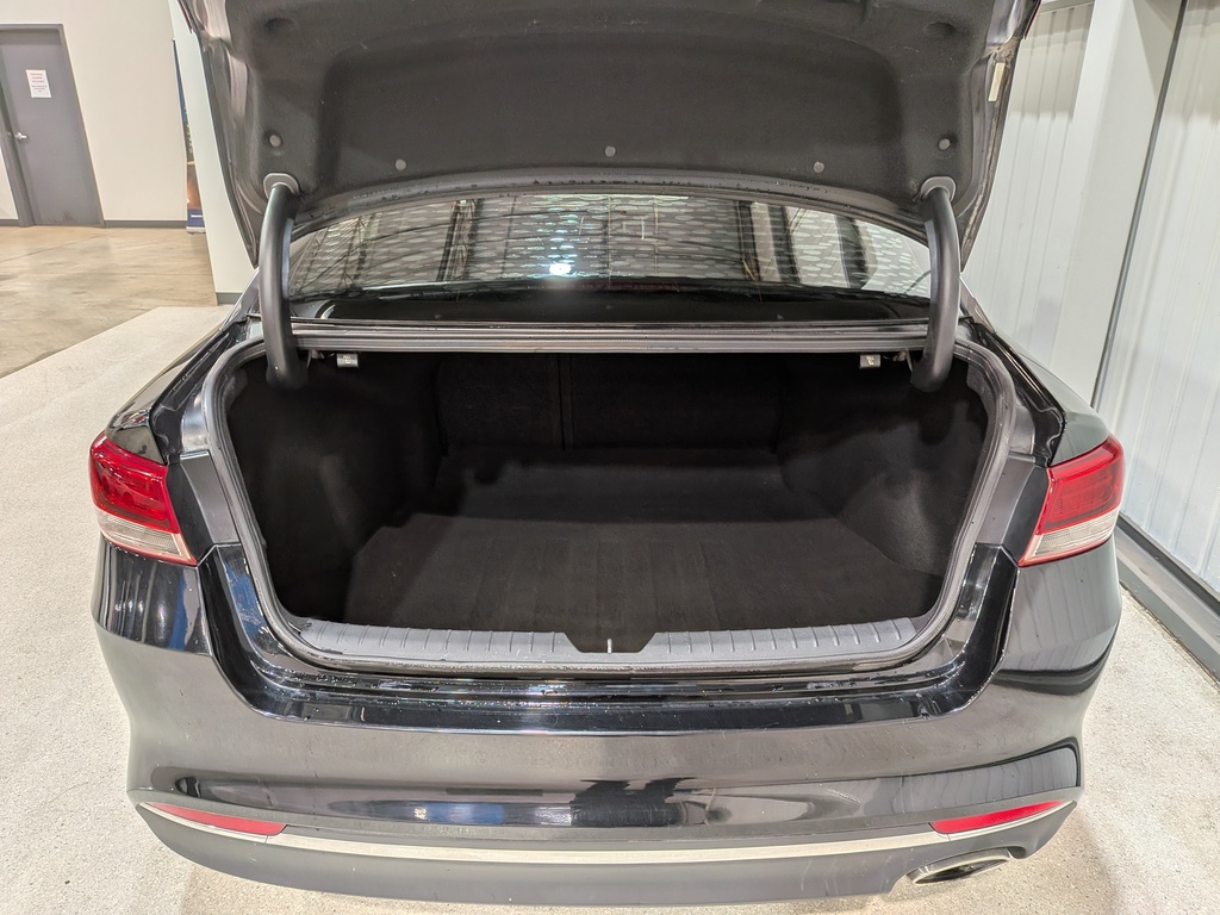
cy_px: 458
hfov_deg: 71.6
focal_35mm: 24
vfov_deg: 56.8
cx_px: 610
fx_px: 846
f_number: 1.7
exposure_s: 1/171
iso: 28
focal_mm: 4.53
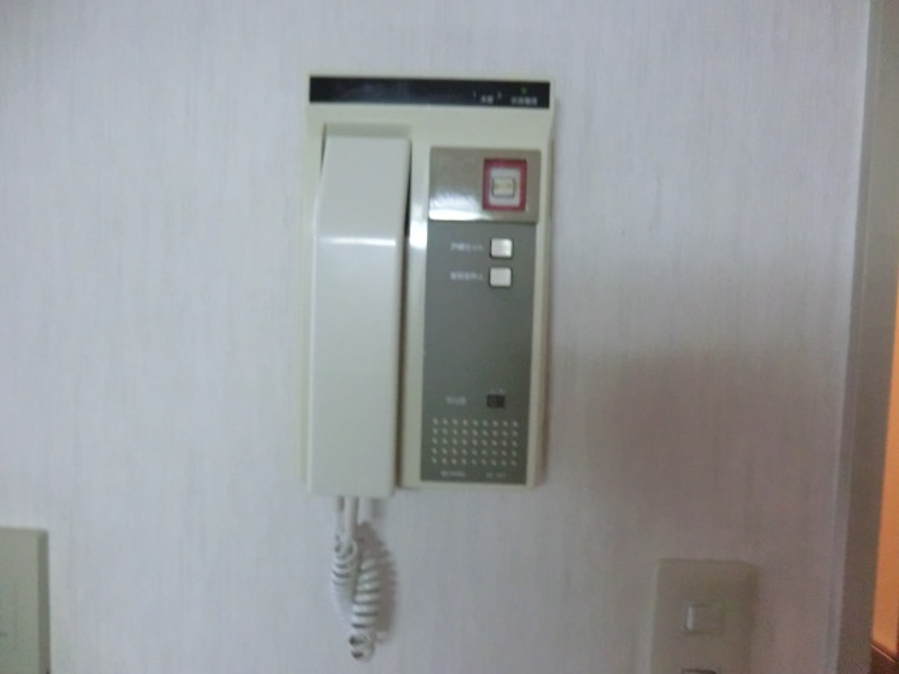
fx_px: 623
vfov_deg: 56.8
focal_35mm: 24
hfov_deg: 71.6
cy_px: 337
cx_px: 450
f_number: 3.2
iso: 800
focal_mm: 4.3
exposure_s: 1/50
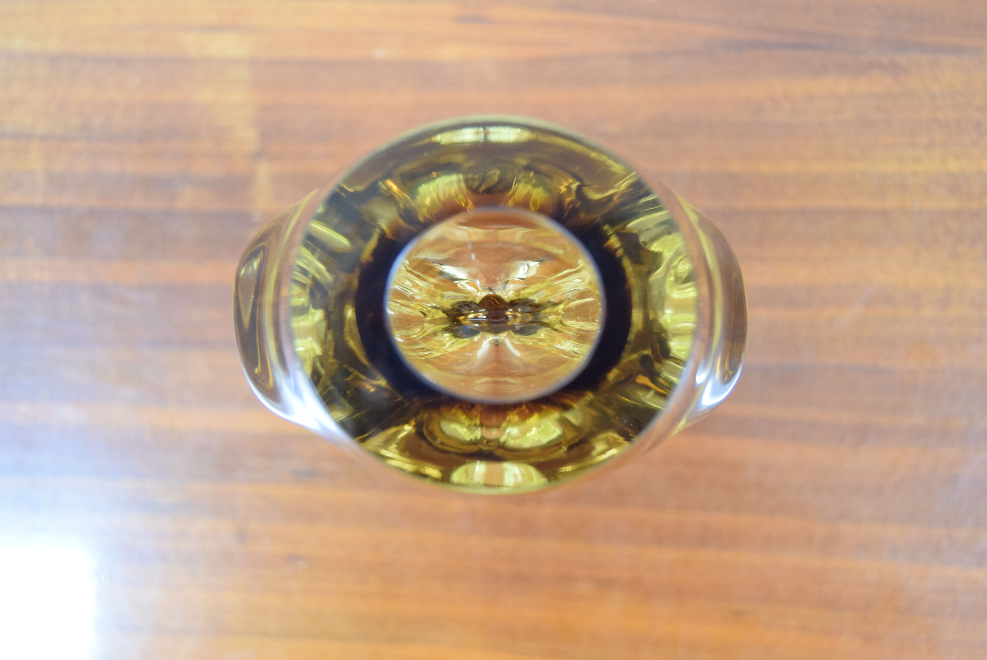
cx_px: 494
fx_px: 1317
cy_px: 330
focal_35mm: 48
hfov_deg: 41.1
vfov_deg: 28.1
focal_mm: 32
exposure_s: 1/30
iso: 1600
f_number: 5
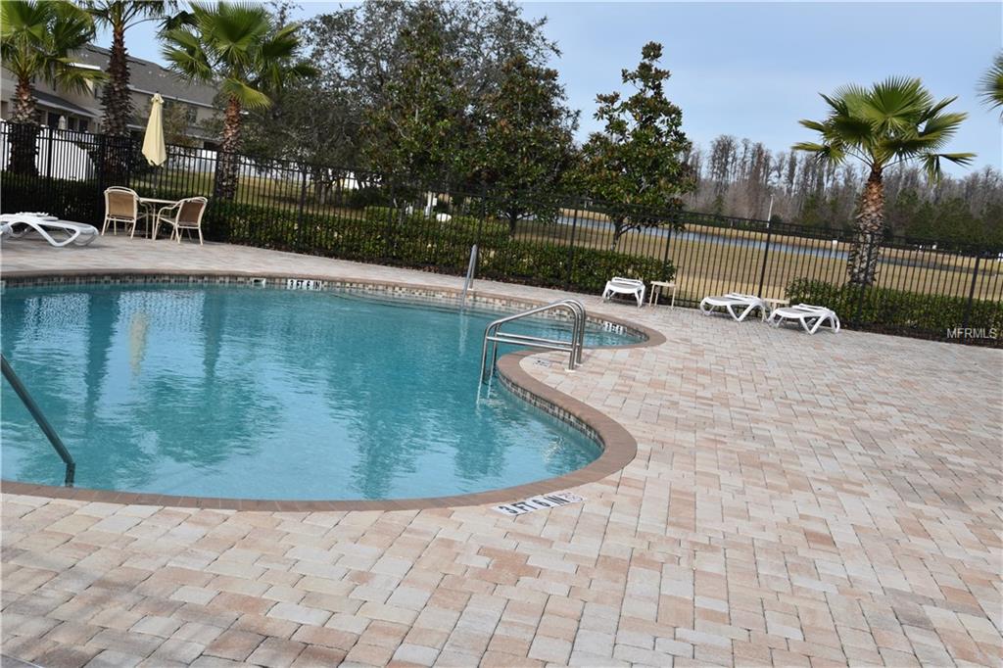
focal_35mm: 39
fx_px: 1086
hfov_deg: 49.6
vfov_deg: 34.2
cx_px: 502
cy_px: 334
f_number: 9
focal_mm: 26
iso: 200
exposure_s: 1/320
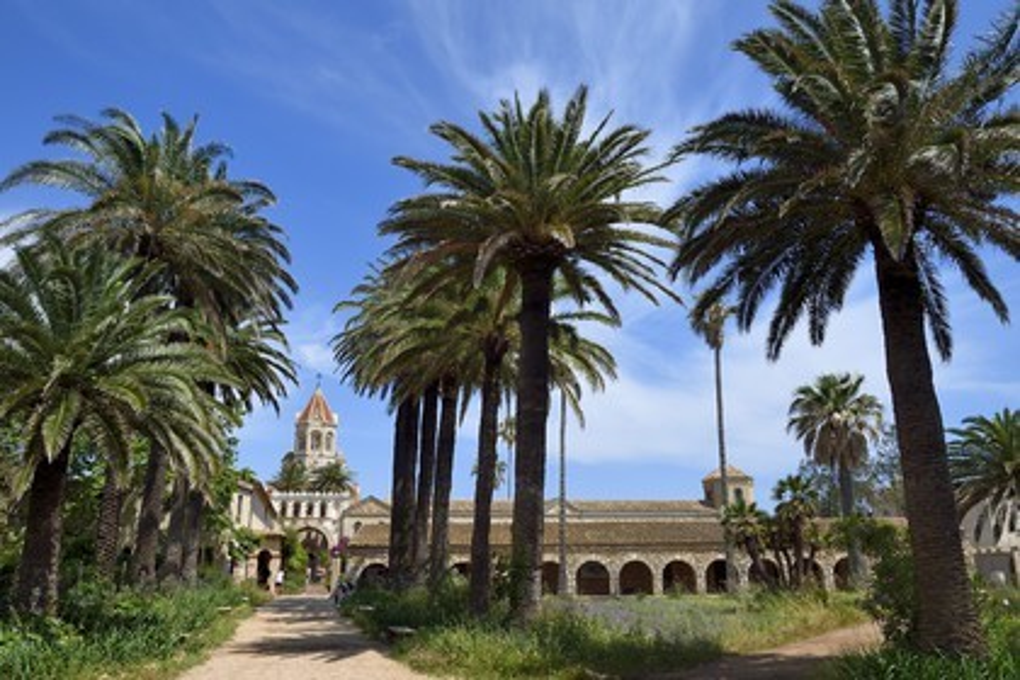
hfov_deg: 63.7
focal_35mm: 29
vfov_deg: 45.0
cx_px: 510
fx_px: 822
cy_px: 340
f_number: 16
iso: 200
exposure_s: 1/250
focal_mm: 29
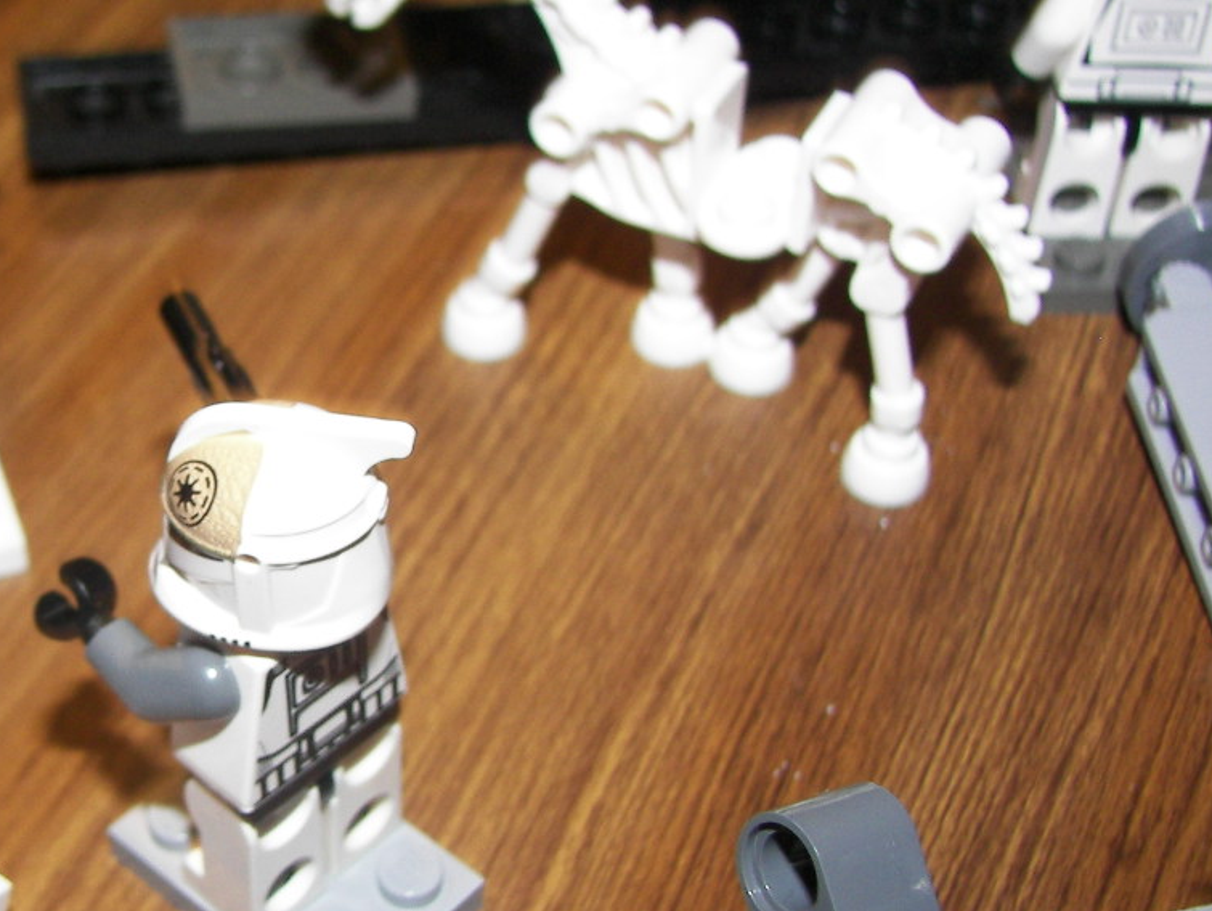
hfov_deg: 30.7
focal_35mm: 61
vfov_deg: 24.0
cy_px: 540
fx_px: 2137
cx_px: 201
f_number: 2.8
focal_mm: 6
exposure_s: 1/30
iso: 100
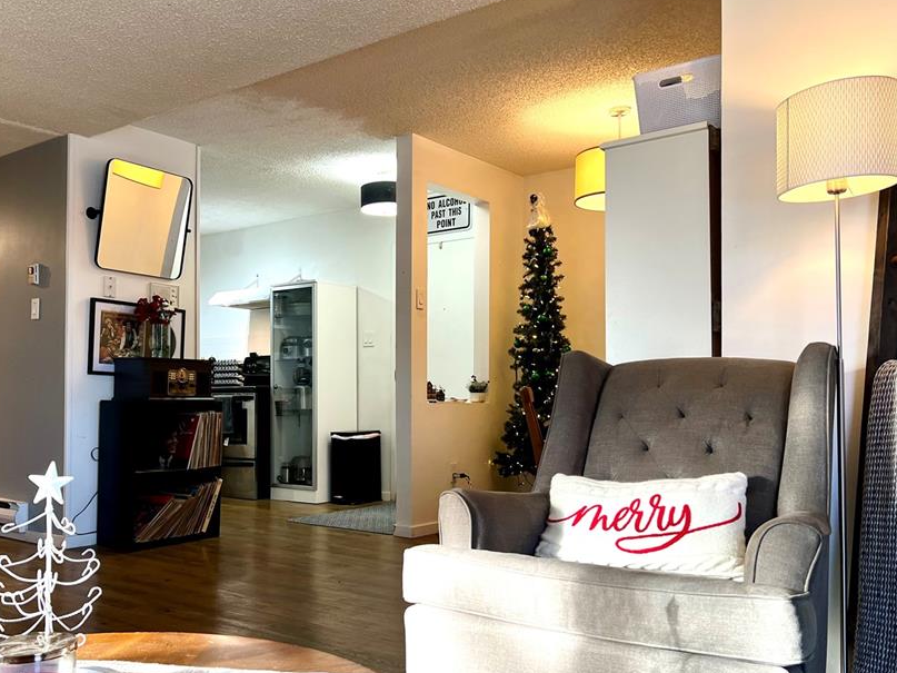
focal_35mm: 33
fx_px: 855
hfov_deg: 55.0
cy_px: 375
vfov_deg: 42.9
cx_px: 363
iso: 100
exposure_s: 1/120
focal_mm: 5.7
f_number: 1.5
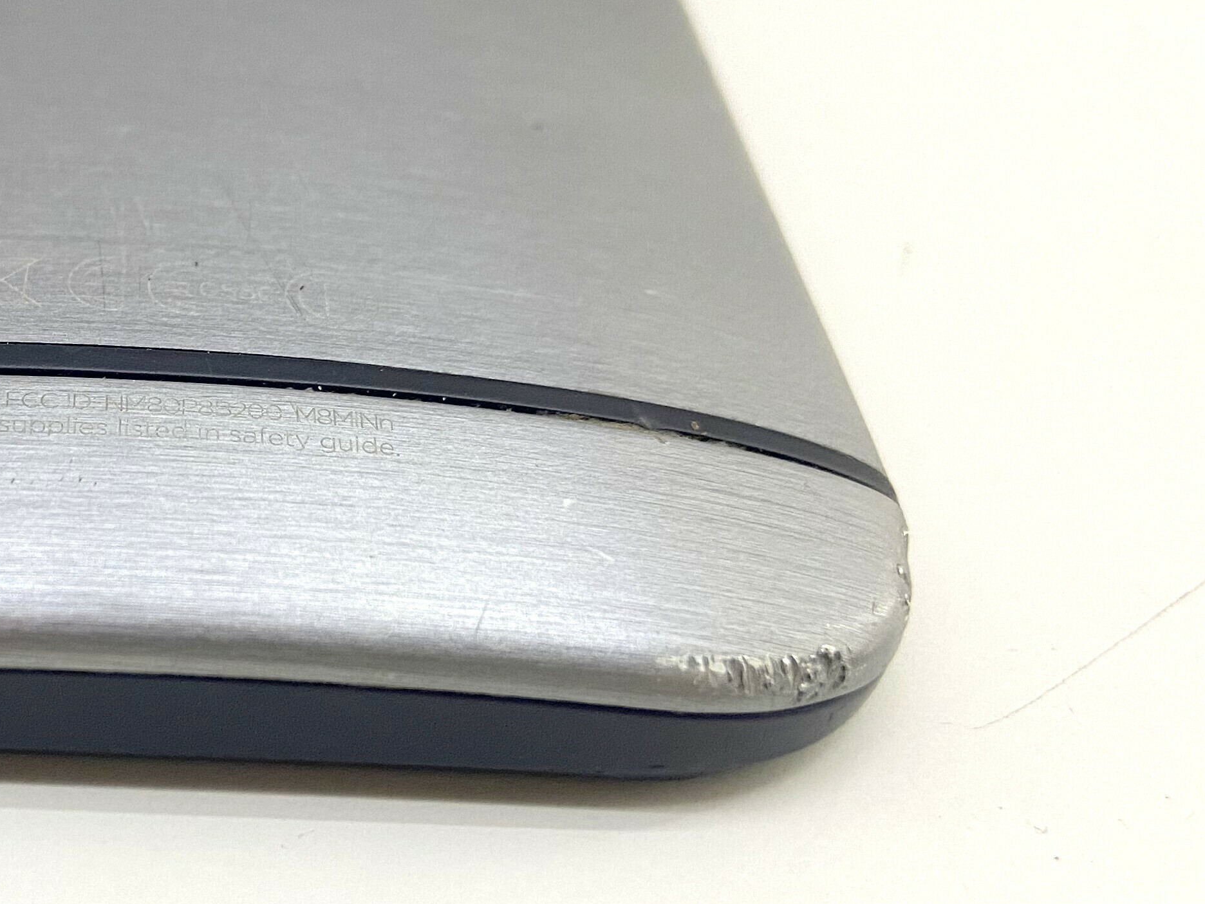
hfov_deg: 32.7
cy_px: 350
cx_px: 124
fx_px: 1949
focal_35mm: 56
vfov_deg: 26.0
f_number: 1.8
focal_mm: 4.25
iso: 100
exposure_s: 1/50
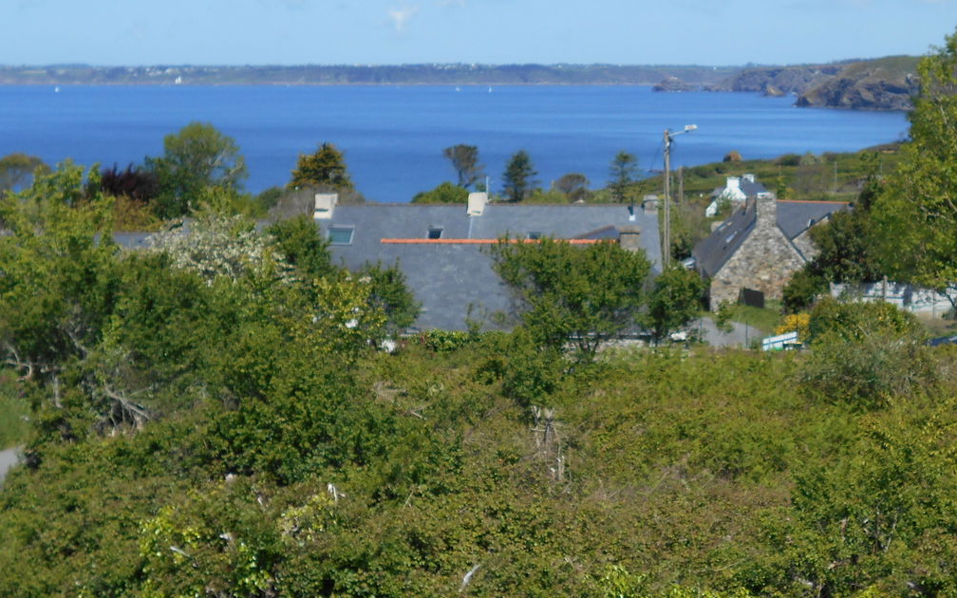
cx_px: 624
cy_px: 252
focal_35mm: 74
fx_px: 1930
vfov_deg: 17.6
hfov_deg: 27.7
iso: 80
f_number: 4.2
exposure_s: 1/800
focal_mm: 7.7
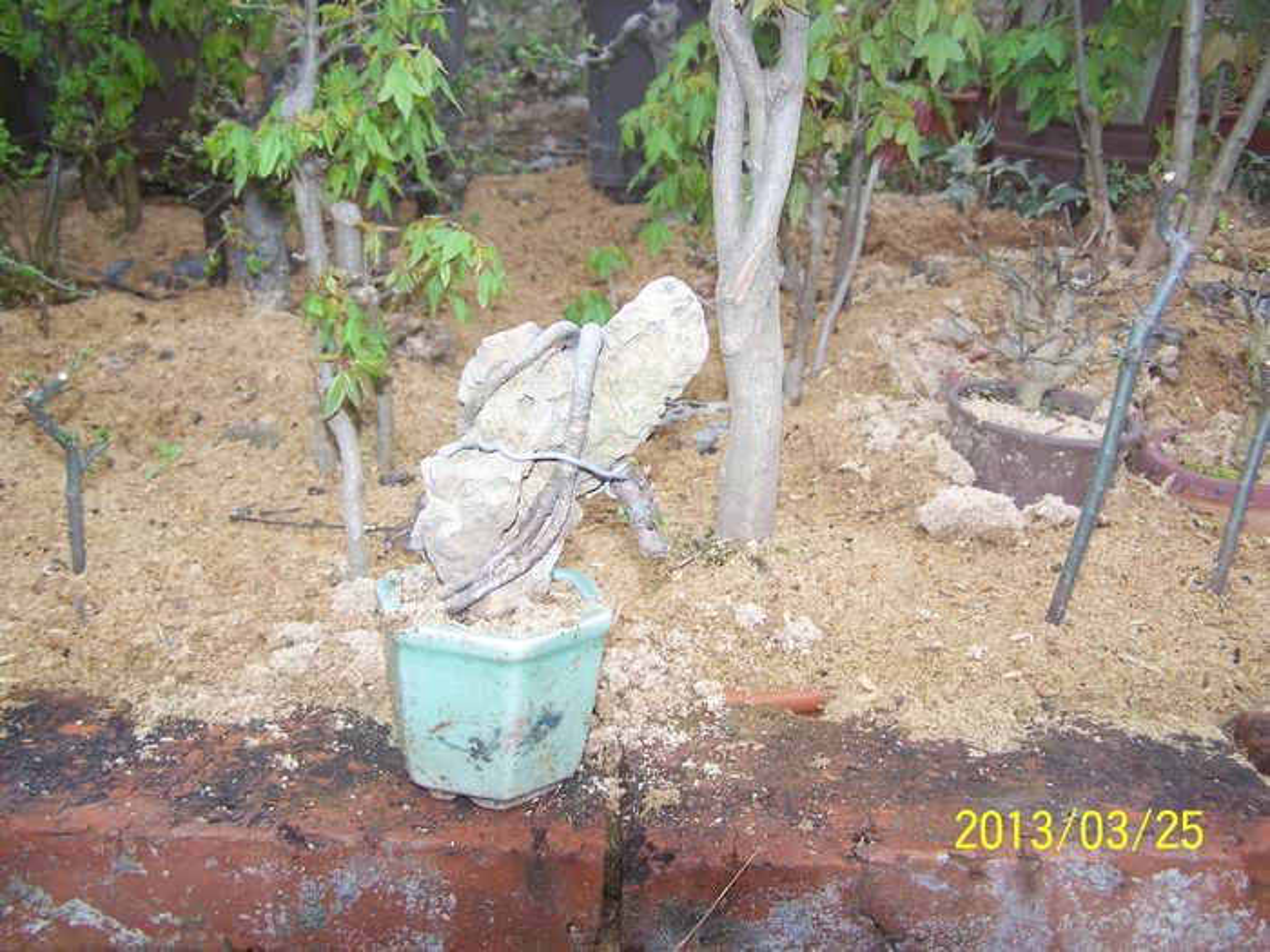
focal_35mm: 38
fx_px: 1394
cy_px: 476
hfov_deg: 49.0
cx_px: 635
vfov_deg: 37.7
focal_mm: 6.3
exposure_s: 1/60
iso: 80
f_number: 2.8
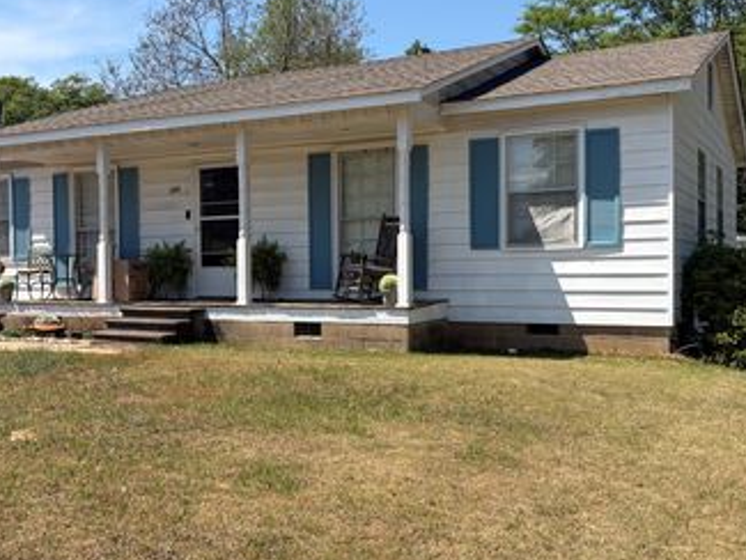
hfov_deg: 46.8
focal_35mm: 40
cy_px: 283
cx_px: 372
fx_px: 862
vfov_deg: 36.0
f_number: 1.6
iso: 50
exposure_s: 1/2985
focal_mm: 5.96
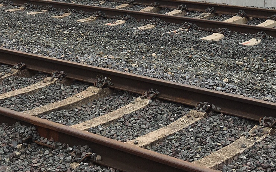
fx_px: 632
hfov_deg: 24.6
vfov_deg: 14.4
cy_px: -94
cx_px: 161
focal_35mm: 84
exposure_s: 1/1099
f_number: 2.2
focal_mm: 4.15
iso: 25
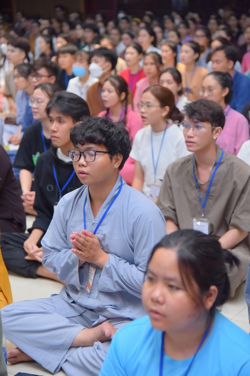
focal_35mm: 75
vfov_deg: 27.0
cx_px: 125
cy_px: 188
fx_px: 782
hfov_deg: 18.2
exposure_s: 1/100
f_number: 4
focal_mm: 75
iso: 1250
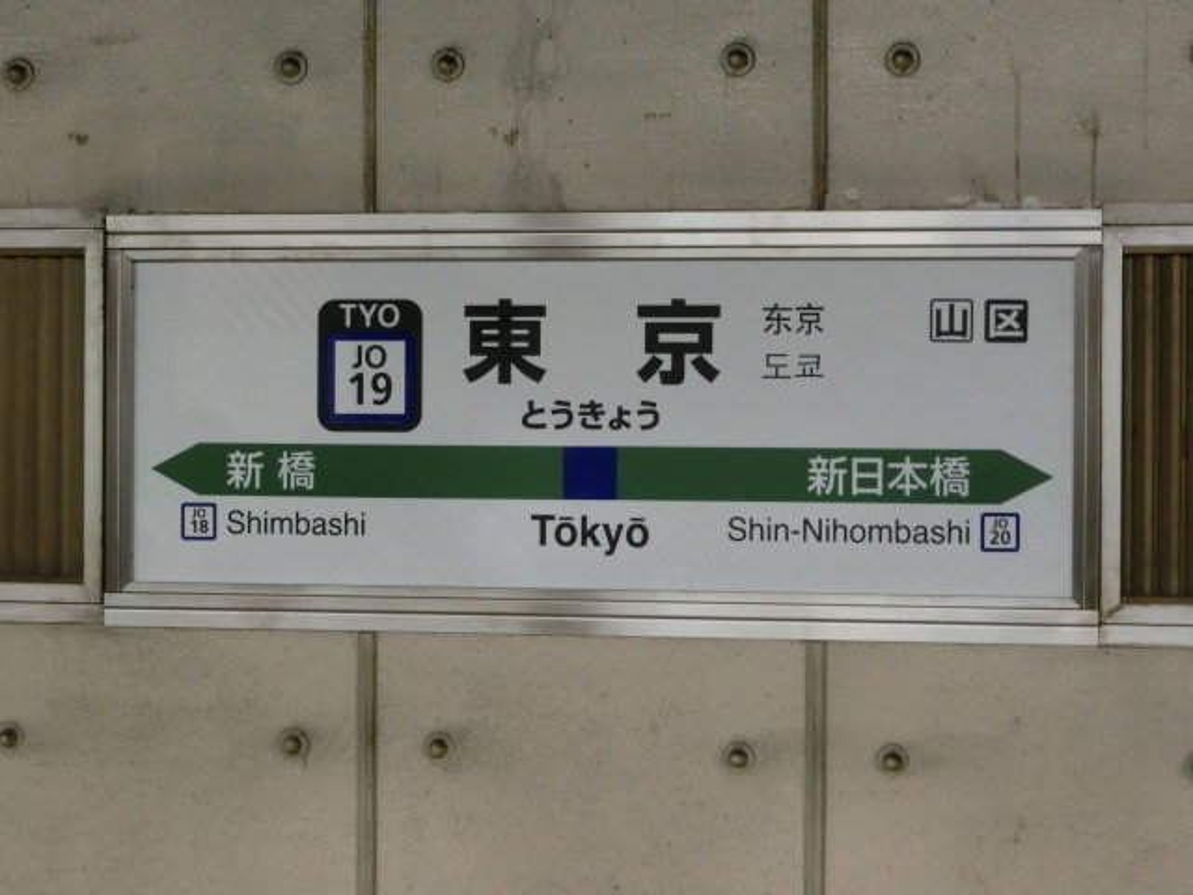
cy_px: 448
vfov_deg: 13.8
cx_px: 596
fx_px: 3688
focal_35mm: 107
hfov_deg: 18.4
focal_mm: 19.1
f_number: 5.7
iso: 800
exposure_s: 1/30
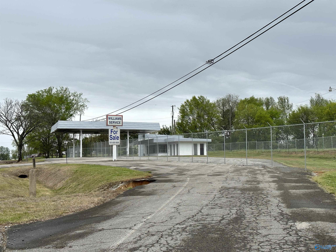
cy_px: 126
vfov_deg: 30.3
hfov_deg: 39.7
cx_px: 168
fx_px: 466
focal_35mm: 48
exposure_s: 1/3731
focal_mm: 6.86
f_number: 1.78
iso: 64
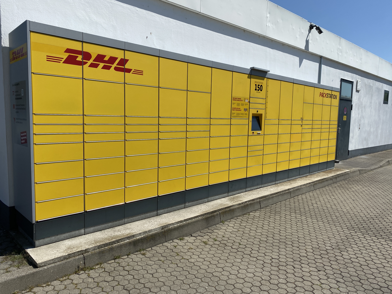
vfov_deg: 53.1
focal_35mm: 26
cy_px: 147
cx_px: 196
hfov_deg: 67.3
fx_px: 294
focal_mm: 4.25
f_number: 1.8
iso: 32
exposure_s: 1/5236
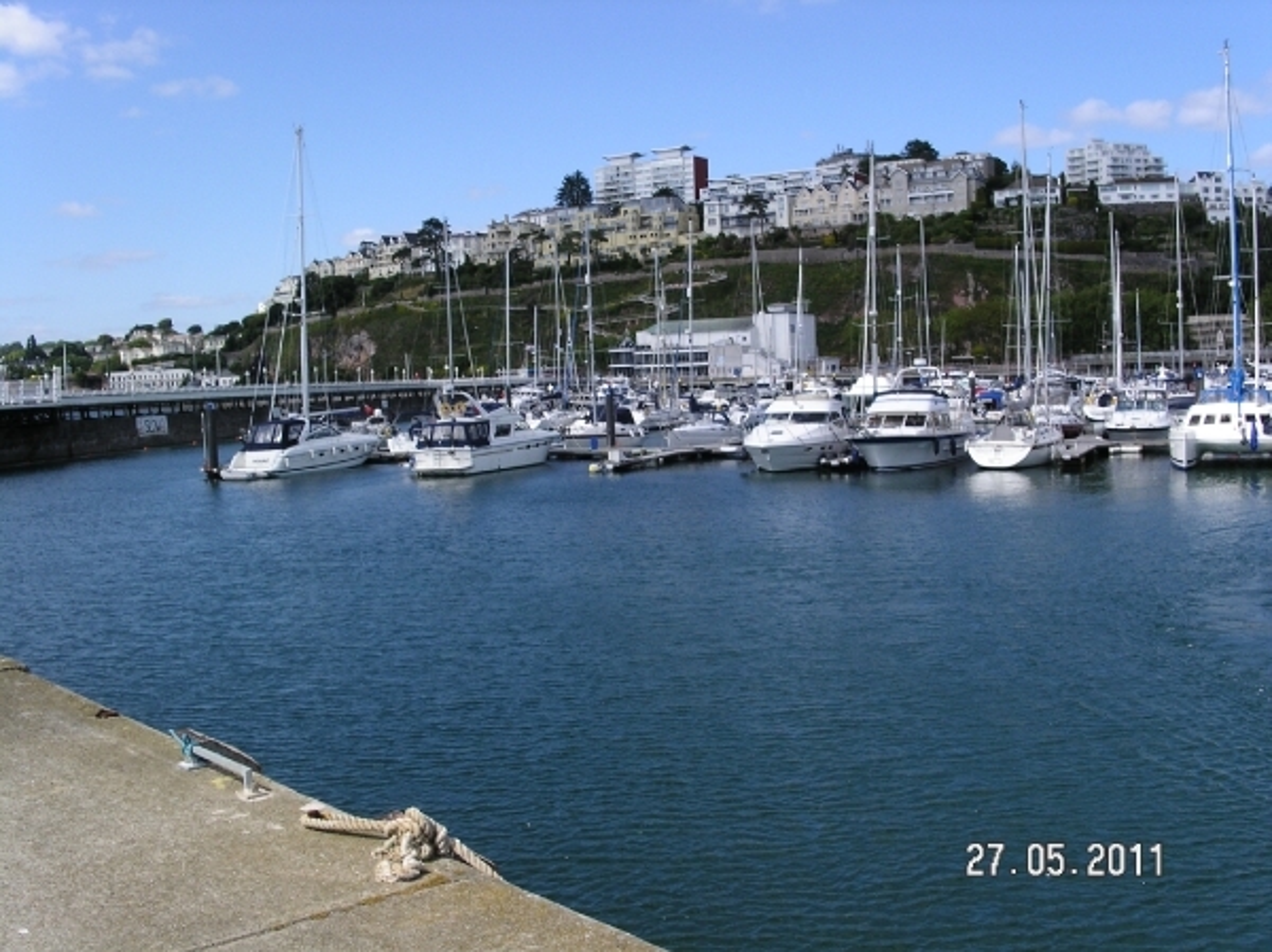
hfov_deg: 49.0
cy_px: 476
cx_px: 636
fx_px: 1395
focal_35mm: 38
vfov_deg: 37.7
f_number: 5.6
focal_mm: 7.8
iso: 100
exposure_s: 1/500
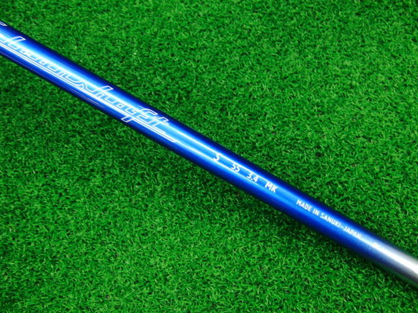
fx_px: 447
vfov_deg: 38.7
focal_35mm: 37
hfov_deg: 50.1
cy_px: 156
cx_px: 209
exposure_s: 1/30
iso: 400
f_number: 3.6
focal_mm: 6.42
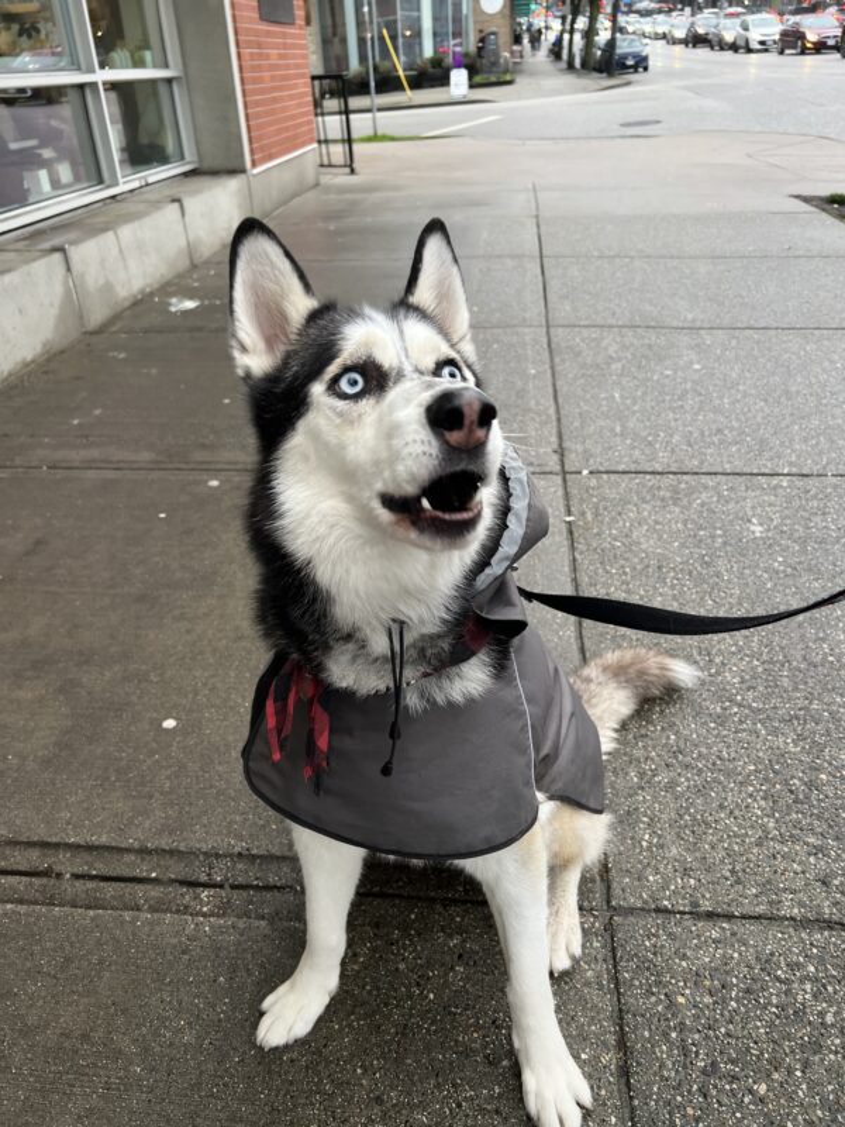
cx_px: 422
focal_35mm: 26
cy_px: 564
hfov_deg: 53.1
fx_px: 846
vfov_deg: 67.3
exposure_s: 1/120
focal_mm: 5.7
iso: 100
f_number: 1.5
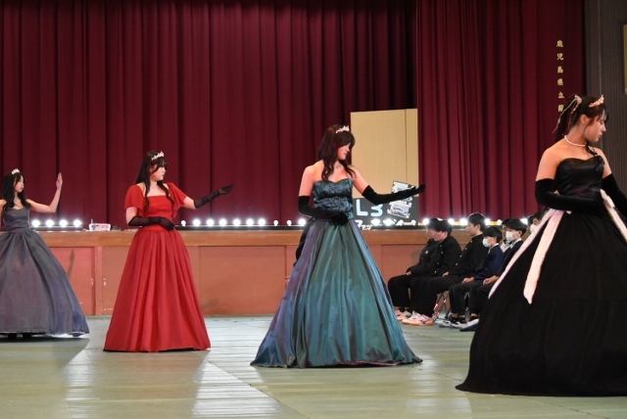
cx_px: 314
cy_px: 210
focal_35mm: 82
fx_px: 1438
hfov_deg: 24.6
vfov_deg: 16.6
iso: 3200
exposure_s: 1/125
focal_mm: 55
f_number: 4.5
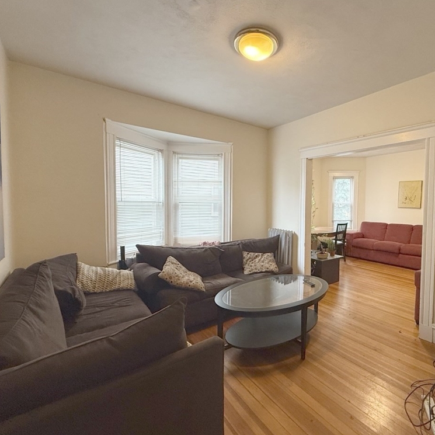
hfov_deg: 82.8
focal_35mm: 17
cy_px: 214
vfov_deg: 84.0
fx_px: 242
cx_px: 263
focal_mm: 2.22
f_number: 2.2
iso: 250
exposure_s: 1/60
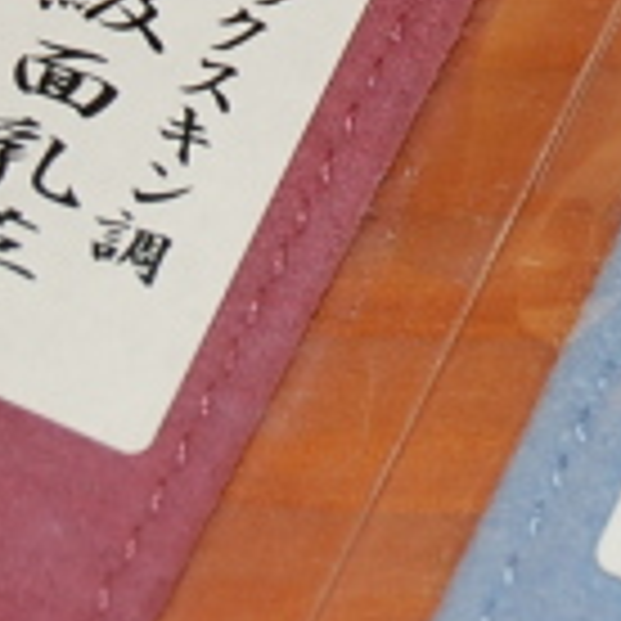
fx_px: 6211
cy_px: -173
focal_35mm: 306
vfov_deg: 5.7
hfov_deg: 5.7
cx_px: 675
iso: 400
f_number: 5.6
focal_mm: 52
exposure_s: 1/60
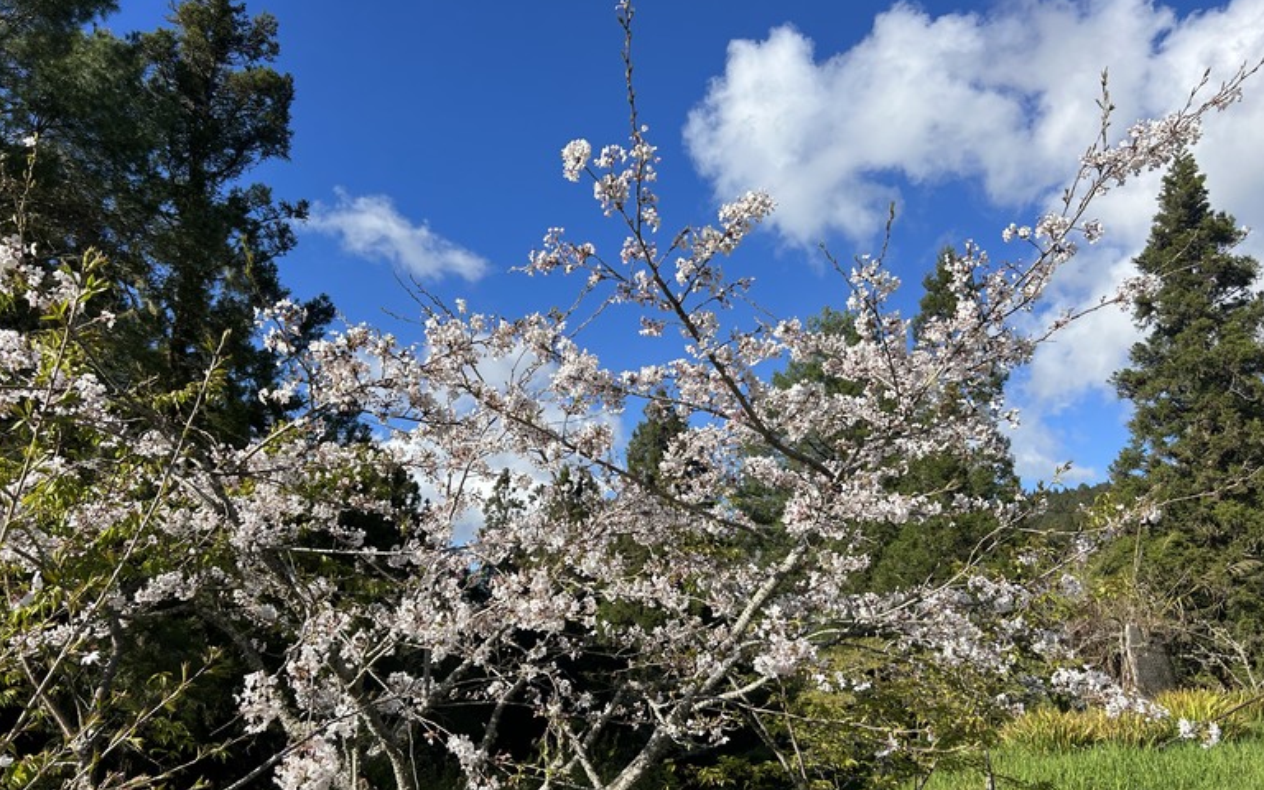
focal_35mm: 28
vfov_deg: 44.3
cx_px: 627
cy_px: 468
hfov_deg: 66.5
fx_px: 965
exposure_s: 1/3704
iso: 50
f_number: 1.5
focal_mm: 5.7
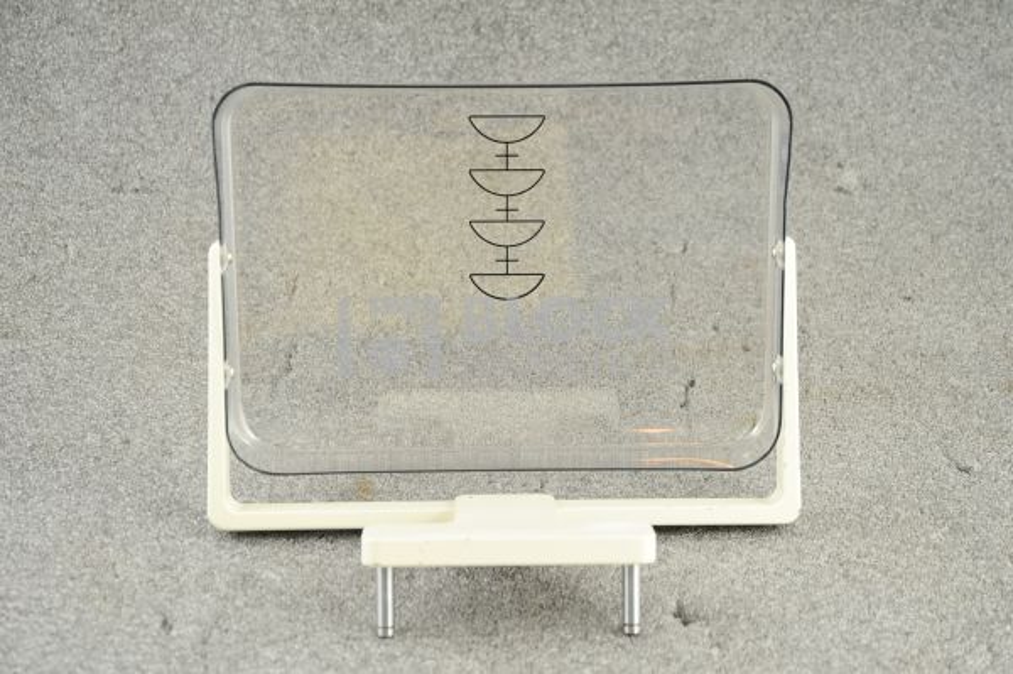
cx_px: 506
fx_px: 2305
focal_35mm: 82
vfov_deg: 16.6
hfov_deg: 24.8
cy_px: 337
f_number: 6.3
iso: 800
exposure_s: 1/100
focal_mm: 82
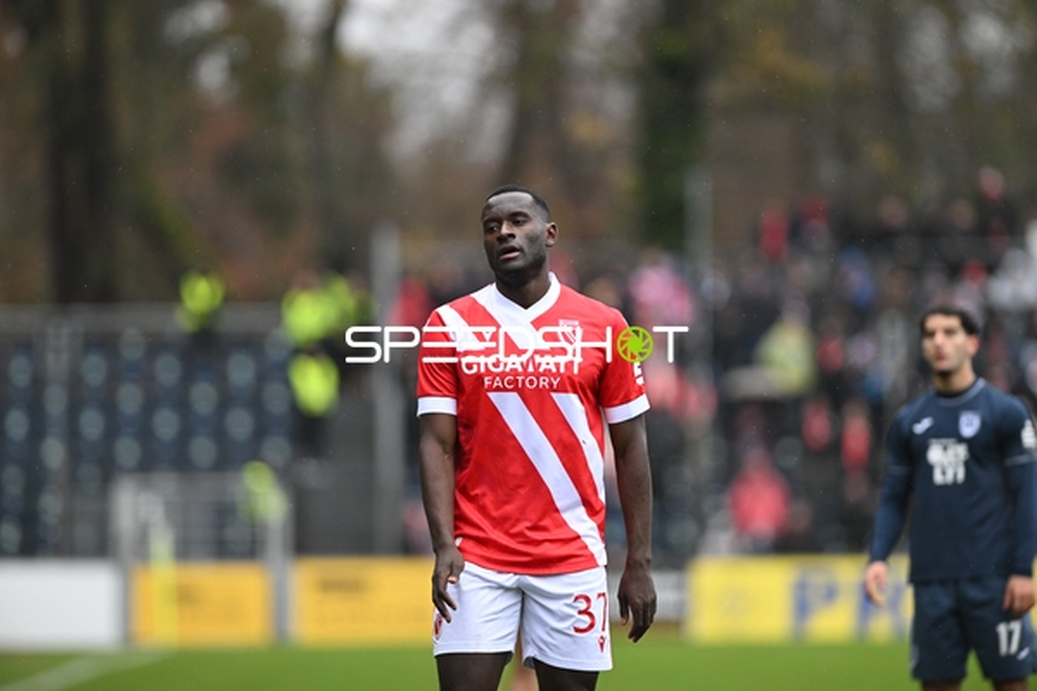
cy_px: 346
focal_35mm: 300
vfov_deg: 4.6
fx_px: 8641
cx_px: 518
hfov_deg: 6.9
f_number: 3.2
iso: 2200
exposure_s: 1/2000
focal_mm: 300
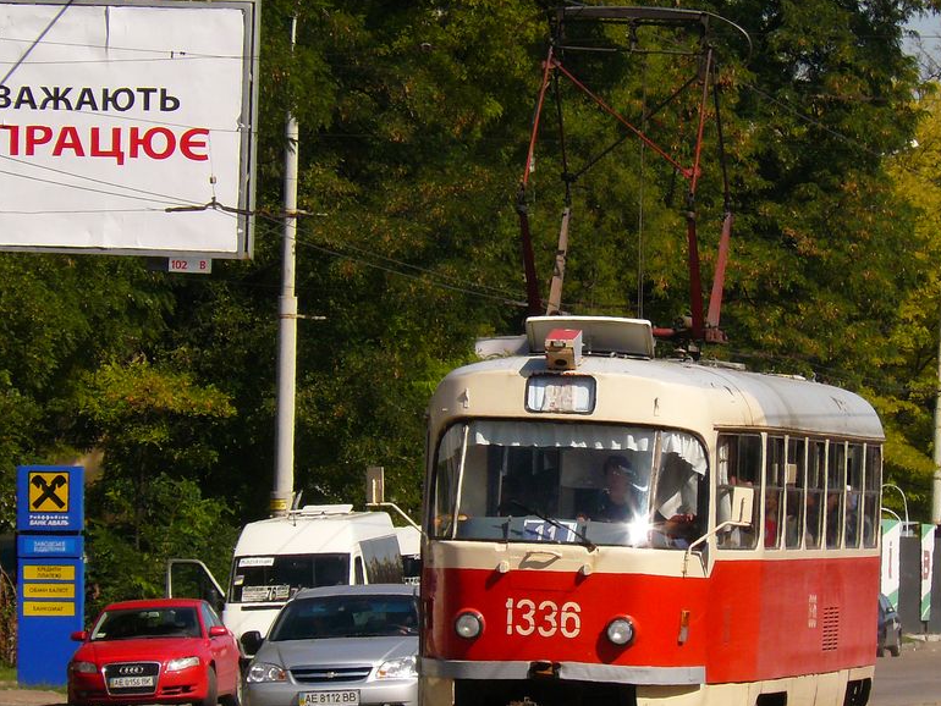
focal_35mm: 351
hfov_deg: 5.6
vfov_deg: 4.2
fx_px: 9545
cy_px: 358
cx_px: 622
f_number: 8
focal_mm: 44
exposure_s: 1/500
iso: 200
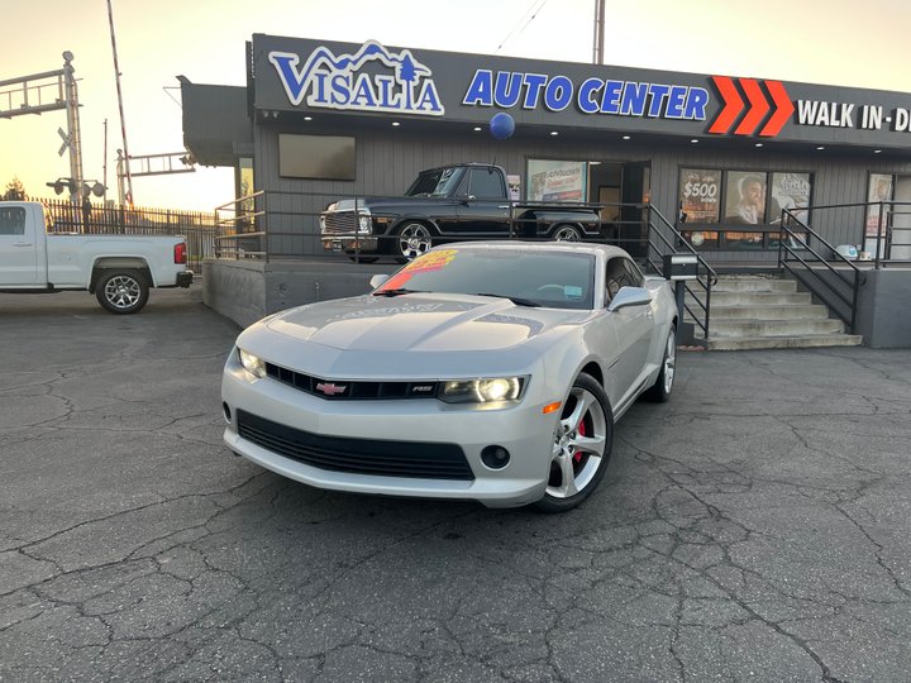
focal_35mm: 26
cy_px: 342
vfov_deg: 53.1
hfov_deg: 67.3
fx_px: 684
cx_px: 456
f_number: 1.5
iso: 40
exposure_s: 1/193
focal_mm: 5.7
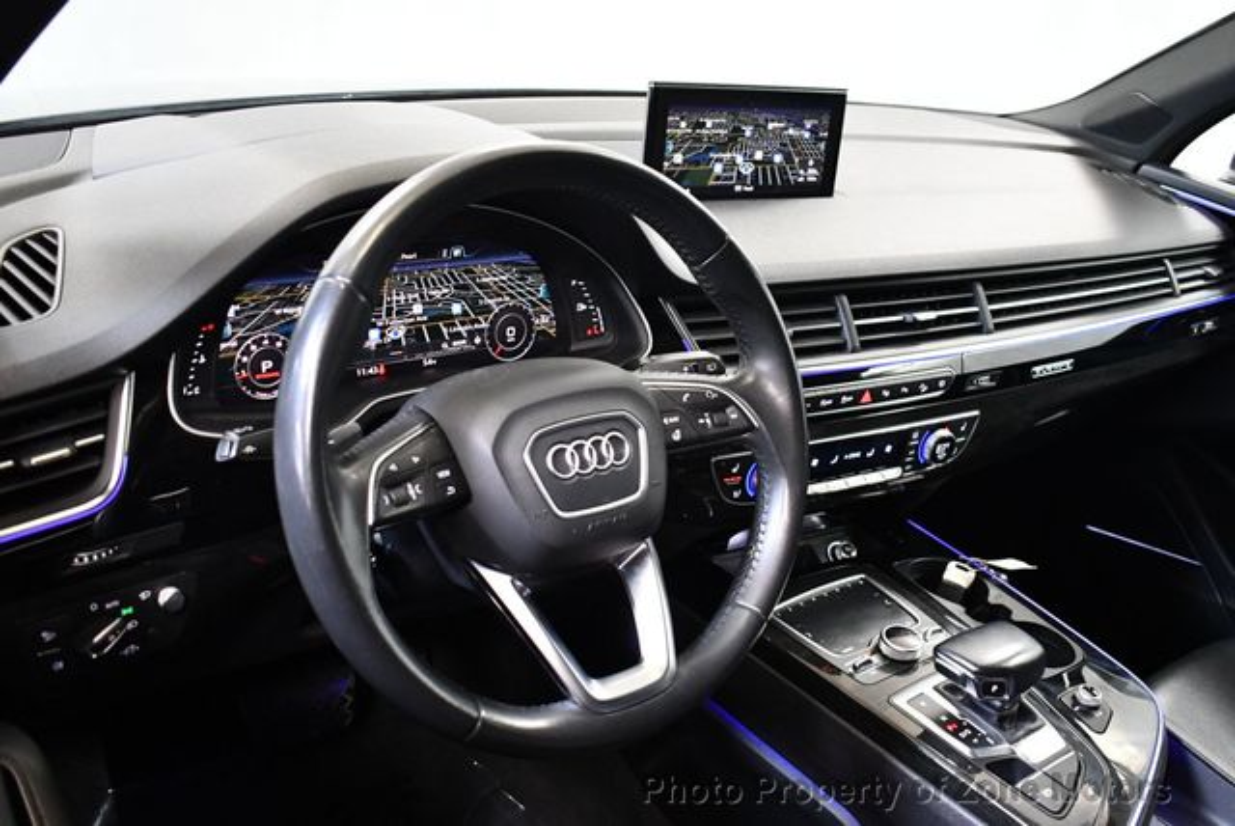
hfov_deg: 53.1
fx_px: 1236
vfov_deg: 36.9
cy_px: 413
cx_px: 618
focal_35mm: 36
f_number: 3.5
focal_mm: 18
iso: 3200
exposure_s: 1/80
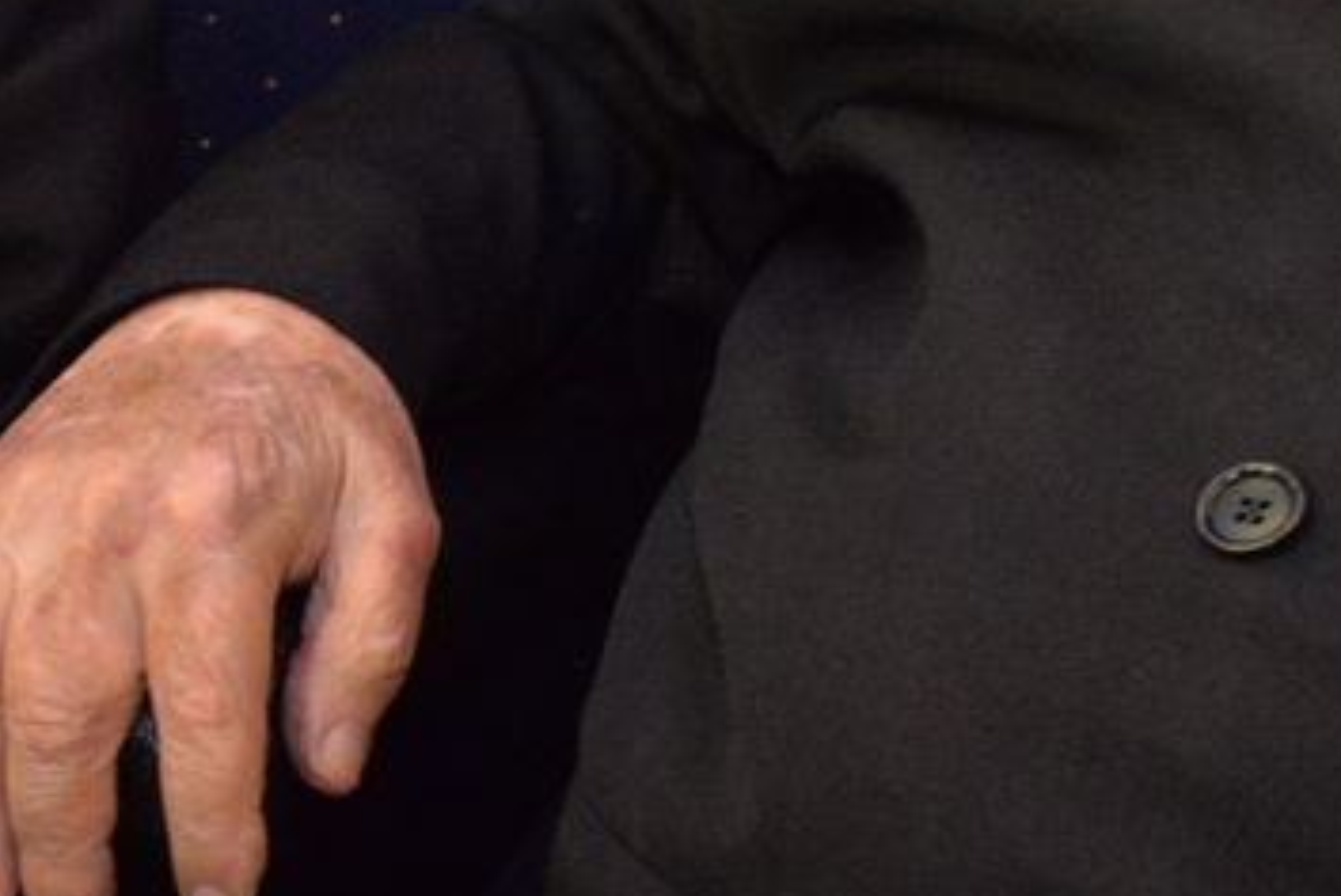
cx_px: 1014
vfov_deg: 11.9
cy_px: -402
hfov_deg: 18.3
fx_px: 4138
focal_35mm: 111
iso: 6400
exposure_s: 1/60
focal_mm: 28
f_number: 11
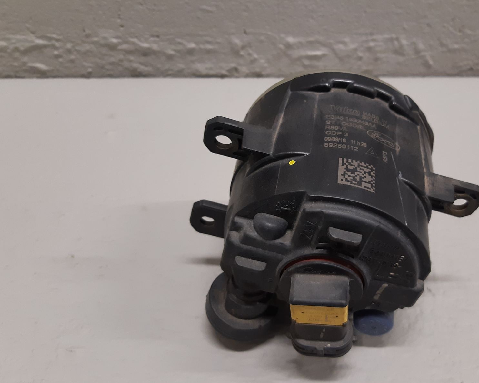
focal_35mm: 35
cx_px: 294
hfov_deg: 51.1
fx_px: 496
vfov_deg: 42.2
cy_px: 185
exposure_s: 1/50
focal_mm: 3.93
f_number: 1.7
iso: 160
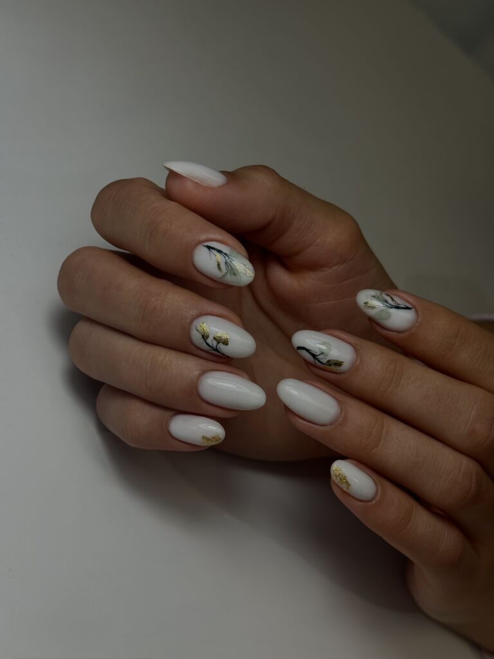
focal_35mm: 48
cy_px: 330
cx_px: 247
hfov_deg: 30.3
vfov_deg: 39.7
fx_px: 913
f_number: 1.78
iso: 64
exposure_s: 1/669
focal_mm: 6.76
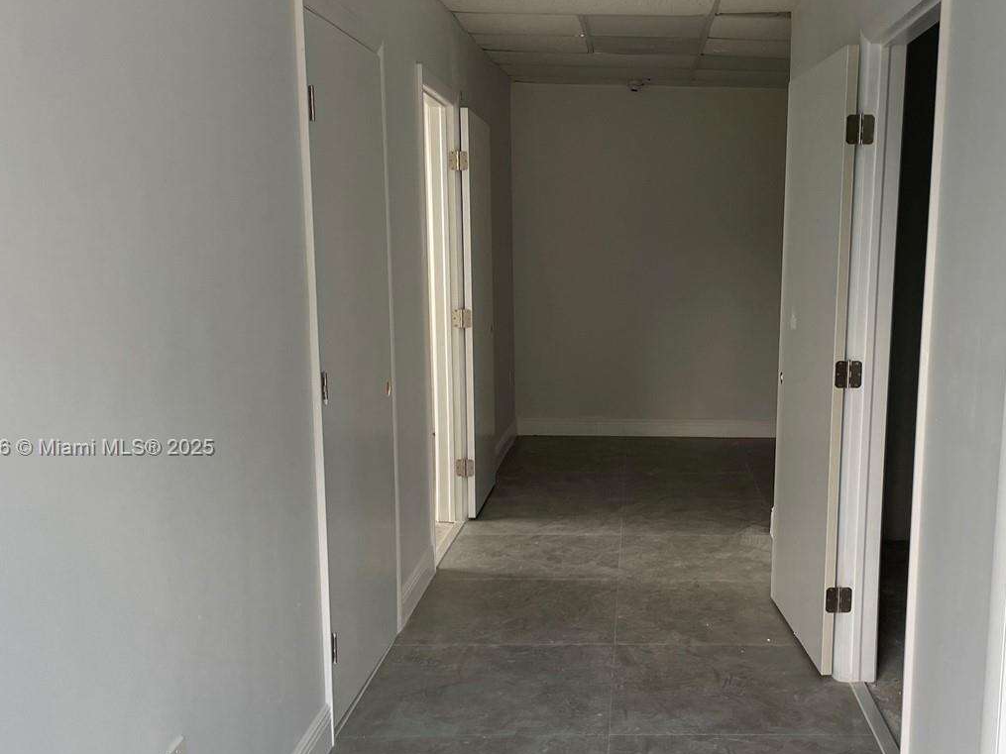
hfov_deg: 44.9
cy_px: 449
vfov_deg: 35.0
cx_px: 690
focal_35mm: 41
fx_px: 1191
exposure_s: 1/121
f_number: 1.6
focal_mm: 4.2
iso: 80
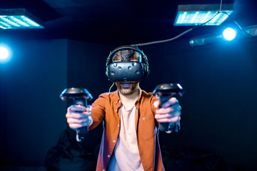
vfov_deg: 37.9
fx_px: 250
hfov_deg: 54.4
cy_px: 86
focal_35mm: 35
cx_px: 128
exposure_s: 1/200
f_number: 2.2
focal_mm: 35
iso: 200
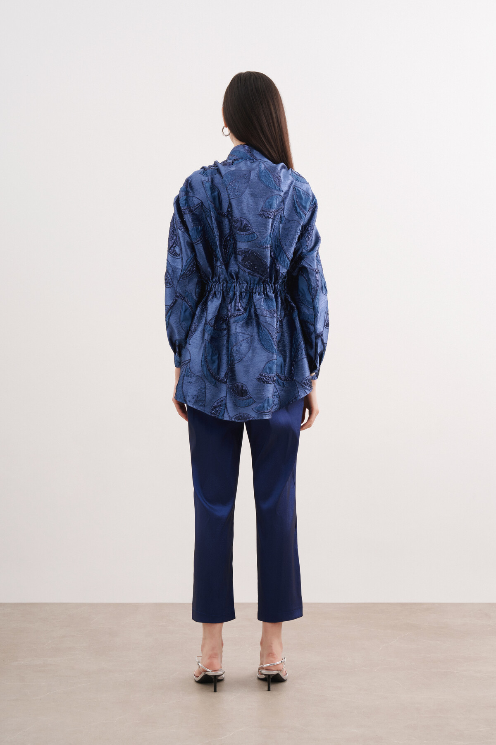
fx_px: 1137
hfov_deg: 24.6
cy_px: 372
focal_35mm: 55
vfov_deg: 36.2
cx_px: 248
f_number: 11
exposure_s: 1/160
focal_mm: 55
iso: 400
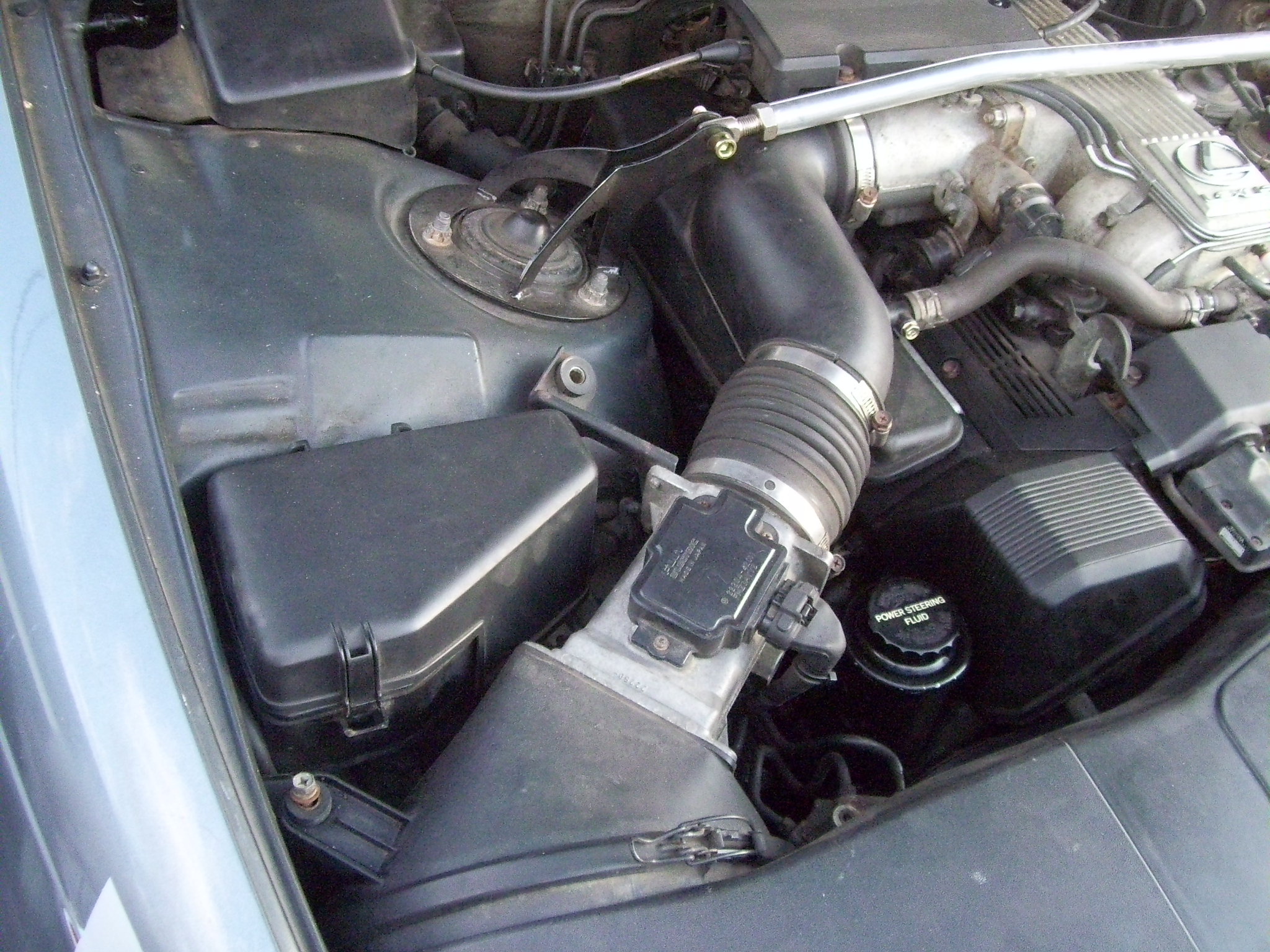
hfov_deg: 51.4
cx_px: 635
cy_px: 476
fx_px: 1321
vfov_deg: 39.7
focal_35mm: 36
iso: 800
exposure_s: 1/320
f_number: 2.7
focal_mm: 6
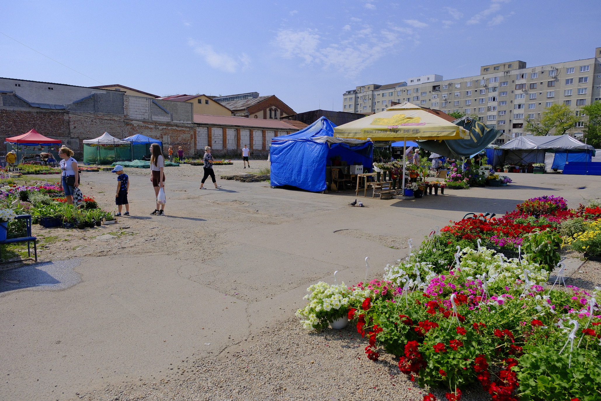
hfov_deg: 73.7
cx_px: 300
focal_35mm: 24
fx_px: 401
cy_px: 200
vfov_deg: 53.1
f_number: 5.6
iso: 640
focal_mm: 16
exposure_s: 1/2500
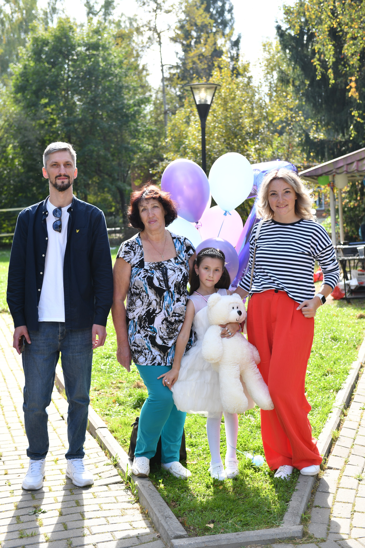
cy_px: 274
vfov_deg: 36.2
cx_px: 182
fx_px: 836
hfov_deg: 24.6
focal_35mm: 55
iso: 160
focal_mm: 55
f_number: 4.5
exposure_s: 1/200
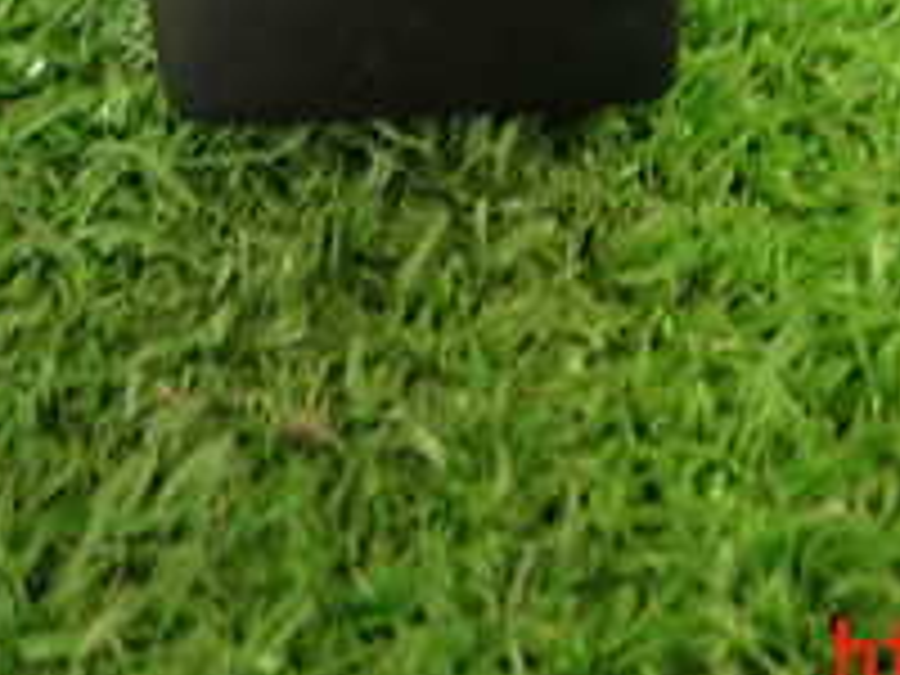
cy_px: -292
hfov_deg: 26.0
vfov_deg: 17.9
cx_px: 500
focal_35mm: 75
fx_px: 1950
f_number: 2
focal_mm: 4.5
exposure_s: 1/30
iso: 200
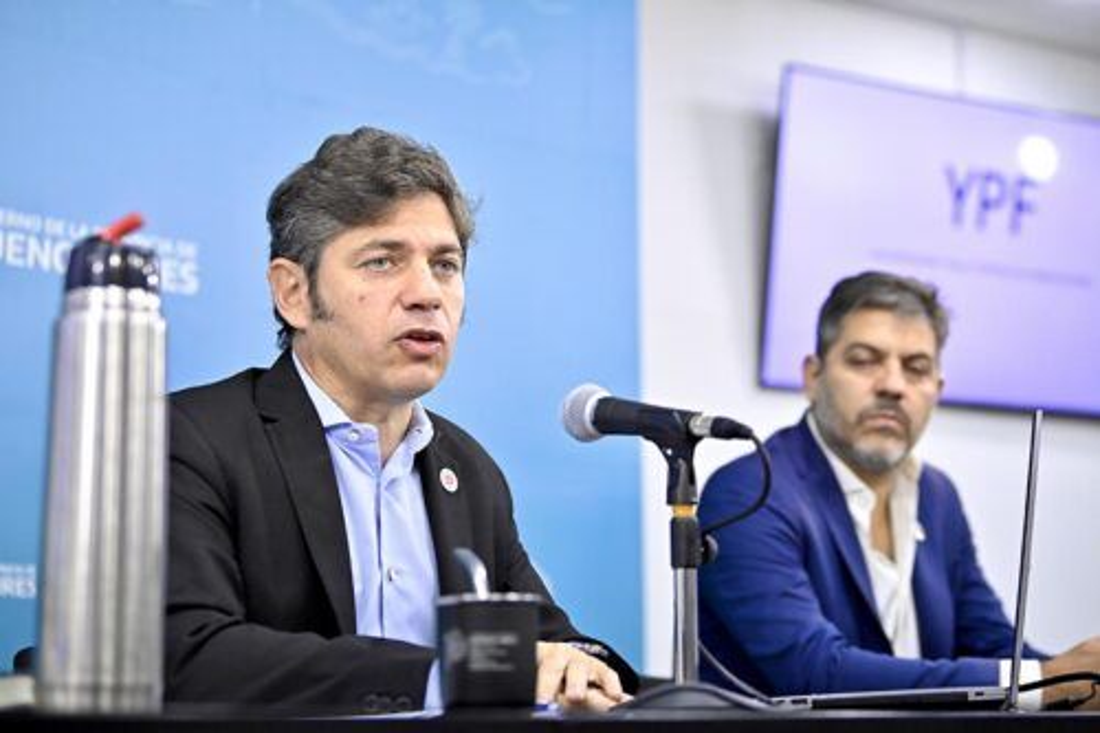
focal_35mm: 70
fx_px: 2138
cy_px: 366
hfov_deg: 28.9
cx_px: 550
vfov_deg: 19.4
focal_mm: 70
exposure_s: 1/400
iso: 4000
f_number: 3.2
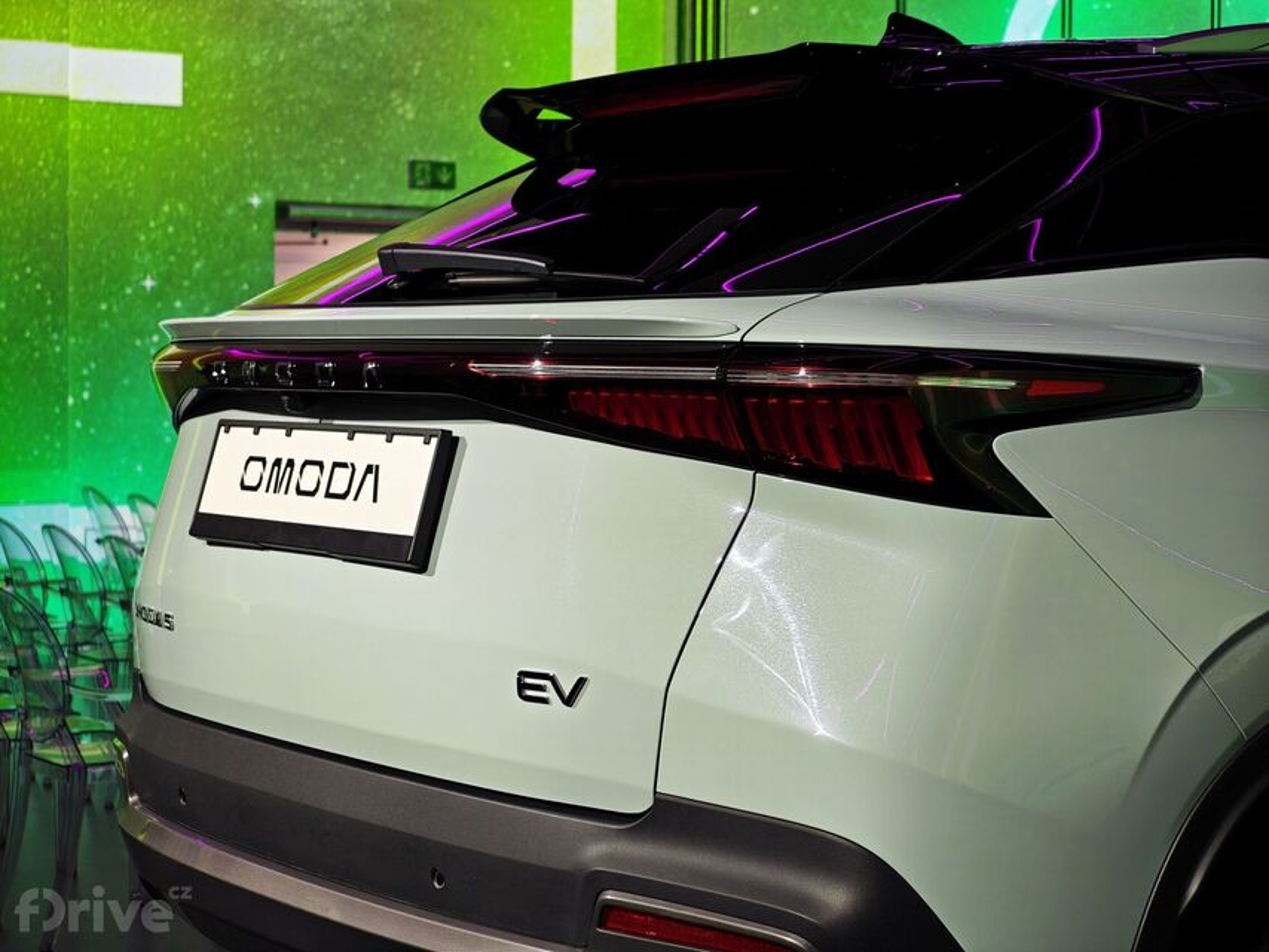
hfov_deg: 26.0
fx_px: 2750
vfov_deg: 19.6
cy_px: 476
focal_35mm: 75
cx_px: 634
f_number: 1.8
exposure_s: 1/100
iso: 160
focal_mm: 12.28
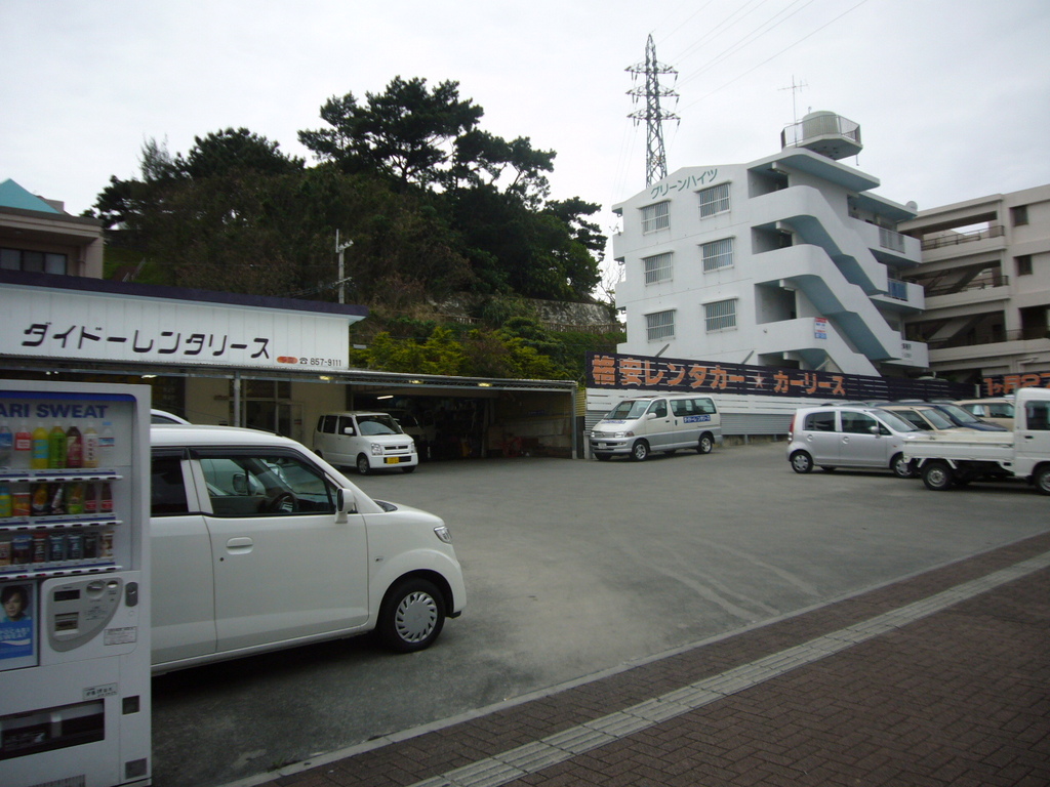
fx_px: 849
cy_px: 394
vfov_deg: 49.7
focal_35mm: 28
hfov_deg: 63.4
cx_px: 525
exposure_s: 1/200
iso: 80
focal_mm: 4.6
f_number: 2.8
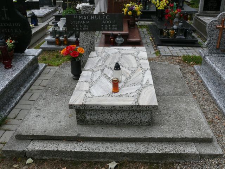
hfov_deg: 52.6
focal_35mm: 35
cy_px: 84
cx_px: 112
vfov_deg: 40.7
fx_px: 227
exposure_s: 1/200
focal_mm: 7.4
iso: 100
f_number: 5.6
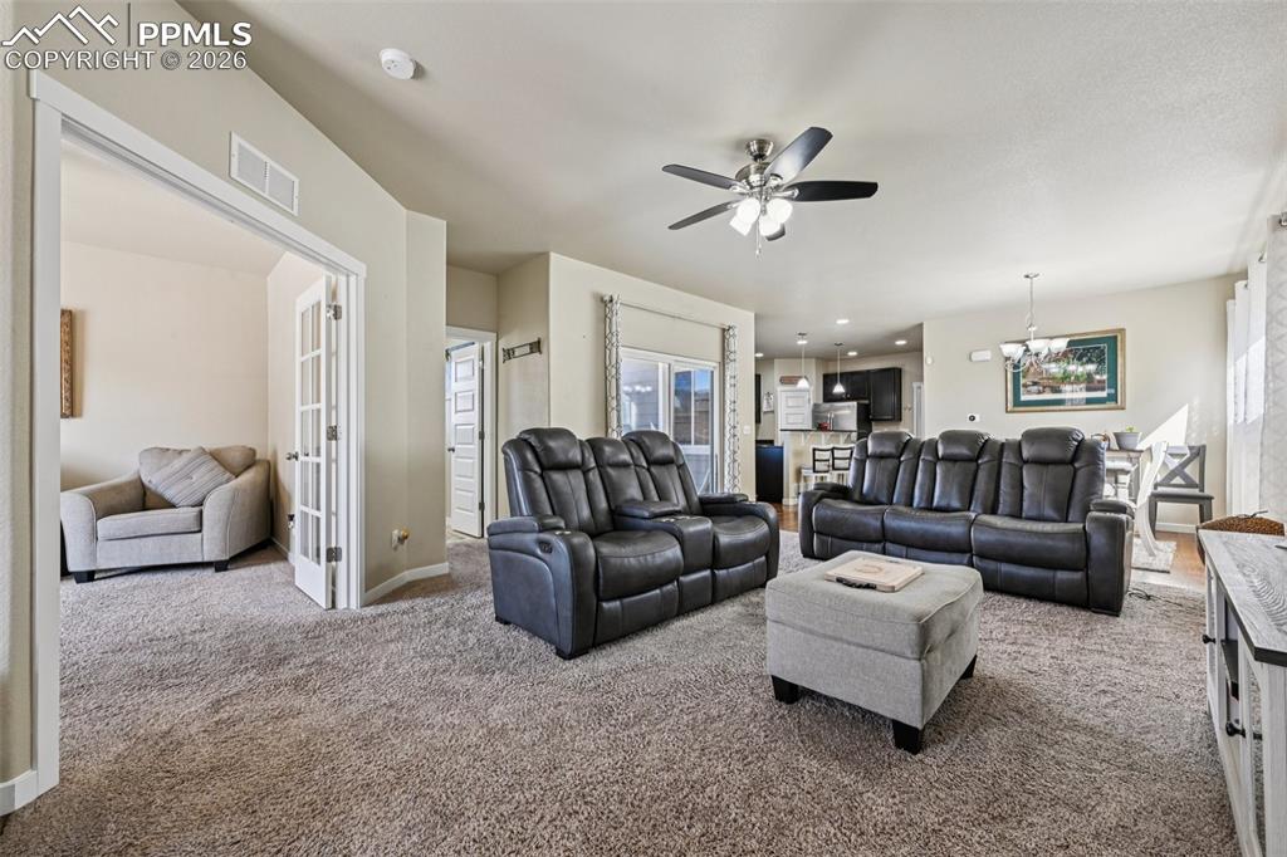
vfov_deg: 81.2
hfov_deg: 104.3
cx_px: 644
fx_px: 500
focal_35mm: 14
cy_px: 428
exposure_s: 1/15
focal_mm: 14
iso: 400
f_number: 11
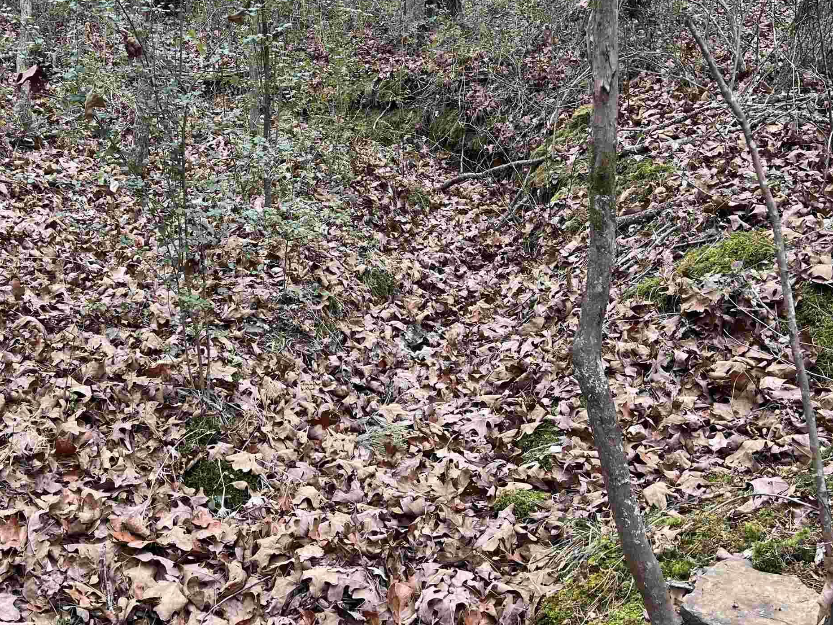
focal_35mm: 43
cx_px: 322
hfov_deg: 43.6
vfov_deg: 33.6
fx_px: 1035
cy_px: 274
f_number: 1.5
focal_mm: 5.7
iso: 40
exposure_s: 1/121
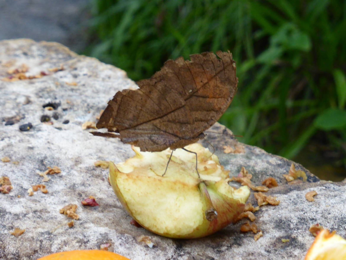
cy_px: 130
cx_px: 173
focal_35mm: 119
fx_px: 1189
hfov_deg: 16.6
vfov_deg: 12.5
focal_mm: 19.4
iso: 400
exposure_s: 1/30
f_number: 5.3
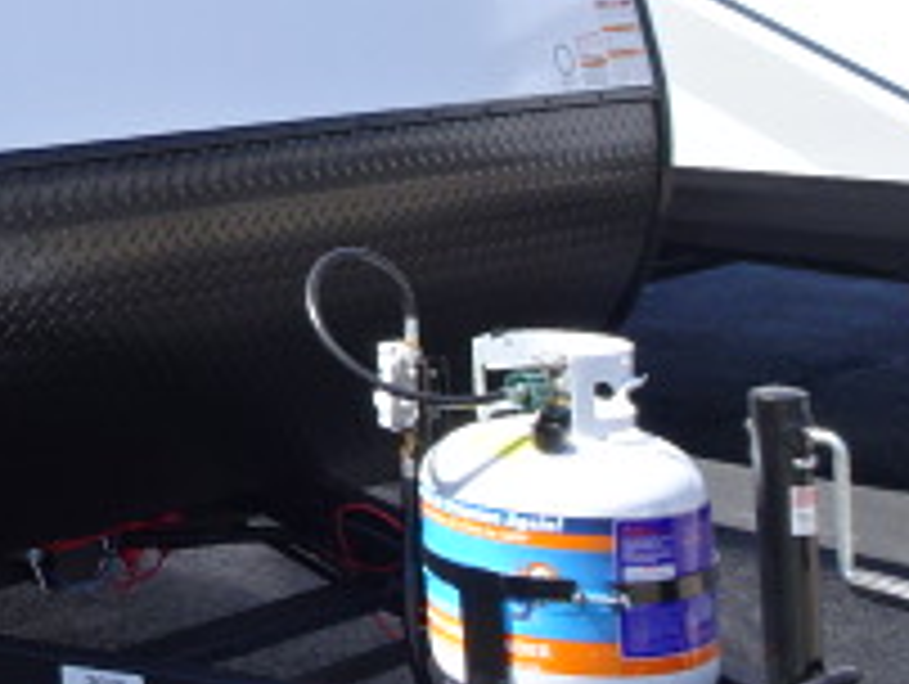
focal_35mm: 76
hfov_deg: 21.9
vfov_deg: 18.8
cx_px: -405
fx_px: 1998
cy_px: -40
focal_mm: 4.1
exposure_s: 1/500
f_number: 3.5
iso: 80
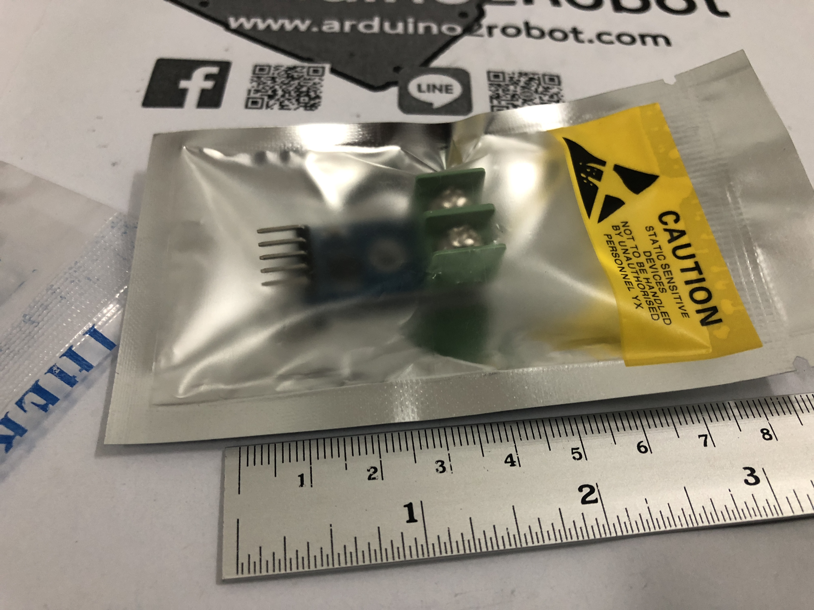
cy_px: 305
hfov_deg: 63.4
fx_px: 658
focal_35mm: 28
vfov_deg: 49.7
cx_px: 407
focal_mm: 3.99
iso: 80
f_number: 1.8
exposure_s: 1/17
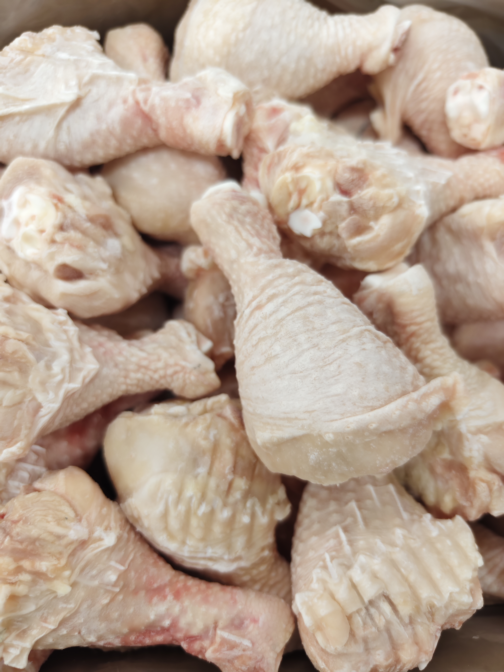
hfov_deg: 58.9
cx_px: 252
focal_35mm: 23
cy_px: 336
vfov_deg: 73.9
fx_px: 446
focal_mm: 8.67
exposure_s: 1/100
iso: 294
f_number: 1.75
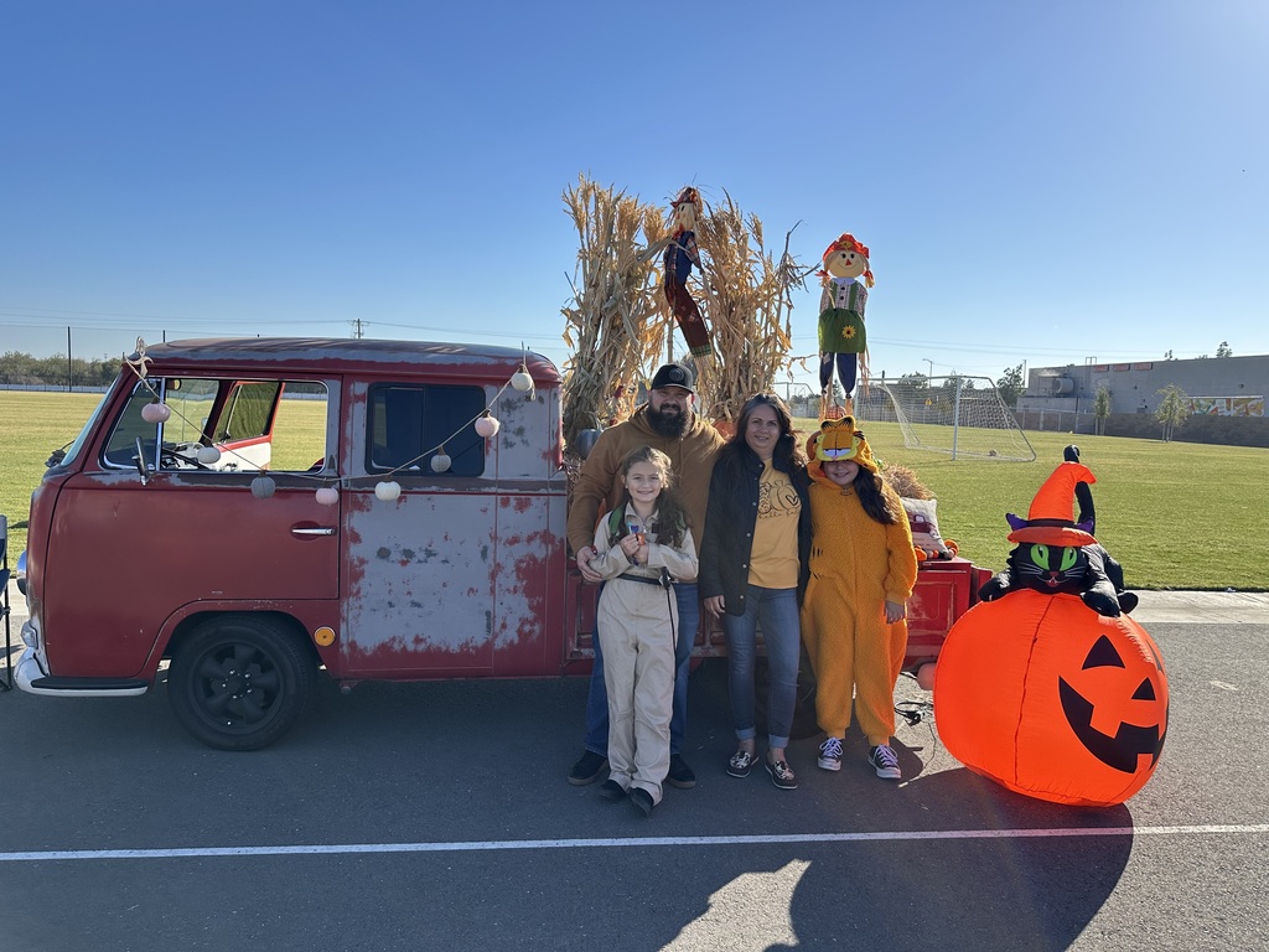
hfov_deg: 71.6
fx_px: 880
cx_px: 634
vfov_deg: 56.8
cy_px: 476
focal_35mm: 24
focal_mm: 6.86
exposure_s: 1/4184
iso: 80
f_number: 1.78
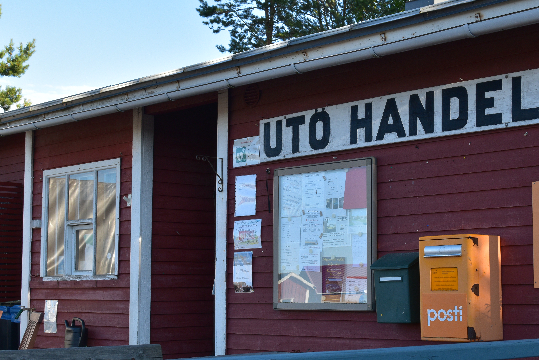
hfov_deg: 31.1
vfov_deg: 21.0
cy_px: 200
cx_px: 314
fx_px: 967
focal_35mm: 65
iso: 400
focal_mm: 35
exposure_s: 1/200
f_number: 10
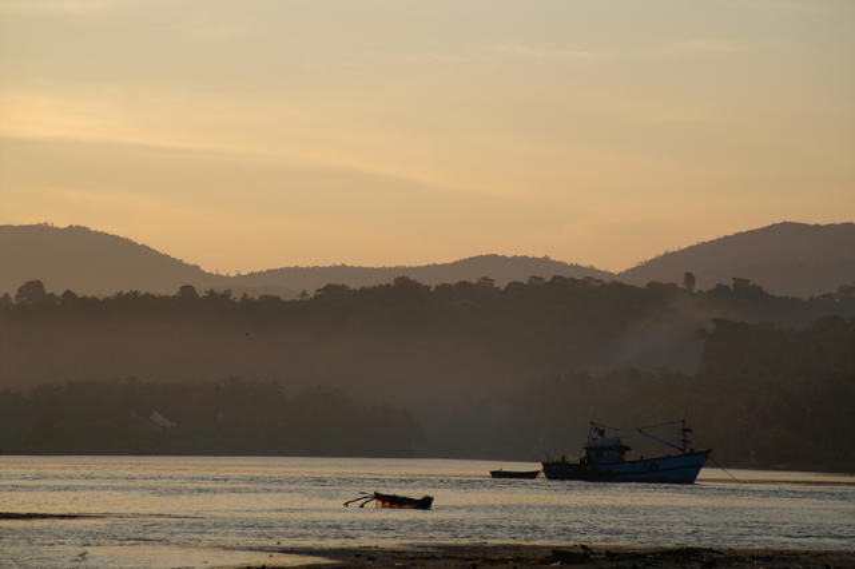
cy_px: 284
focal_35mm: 158
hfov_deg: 13.0
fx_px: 3739
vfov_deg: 8.7
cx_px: 428
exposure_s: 1/640
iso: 100
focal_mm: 105
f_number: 4.5
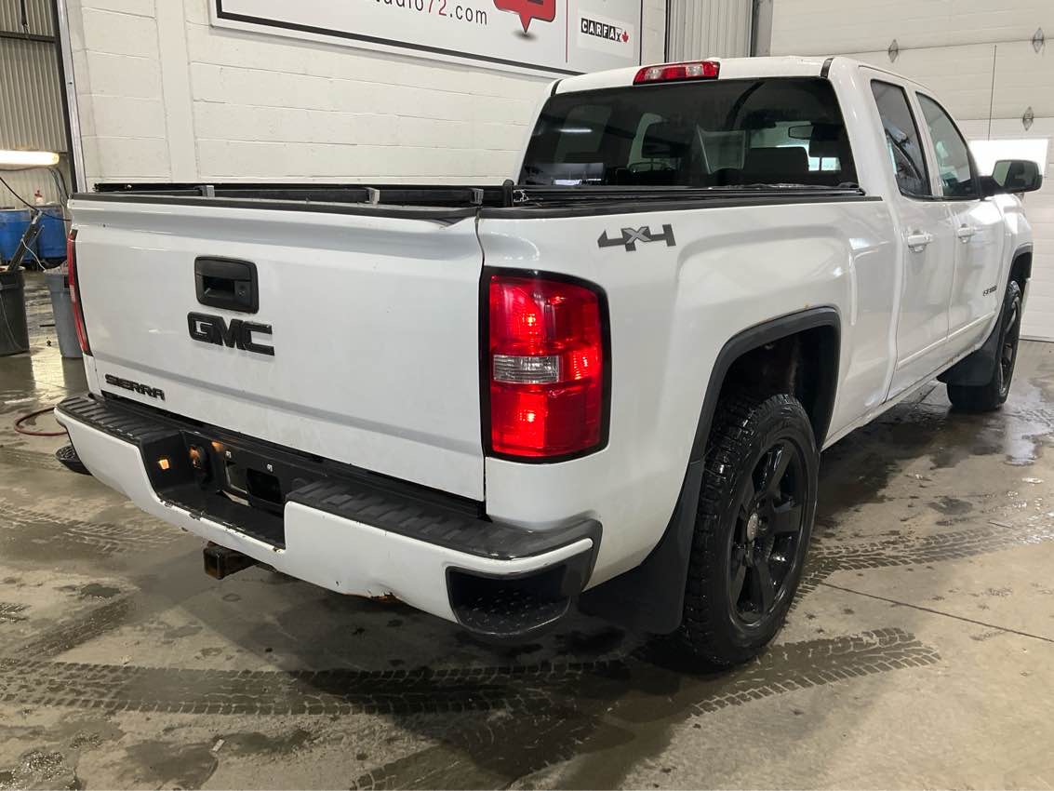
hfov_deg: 61.7
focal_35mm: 29
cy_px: 396
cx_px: 527
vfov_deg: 48.2
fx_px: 883
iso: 40
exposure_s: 1/60
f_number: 1.8
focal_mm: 3
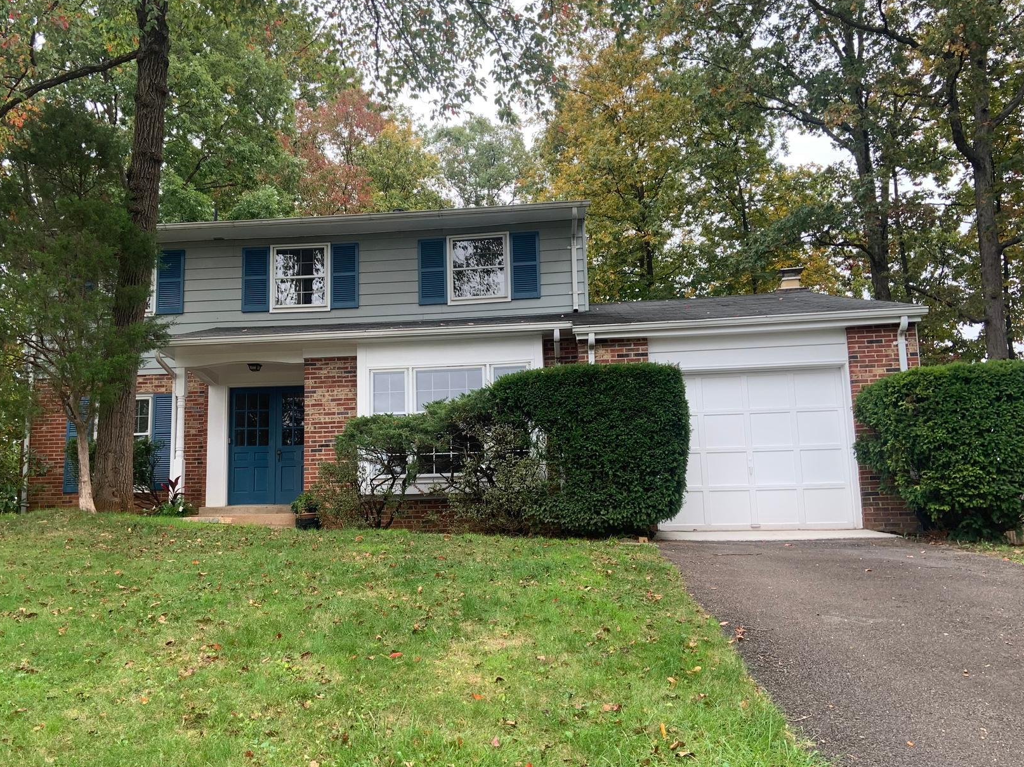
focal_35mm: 33
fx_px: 976
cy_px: 416
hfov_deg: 55.2
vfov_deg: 42.9
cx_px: 444
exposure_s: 1/165
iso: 25
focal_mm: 4.25
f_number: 1.8
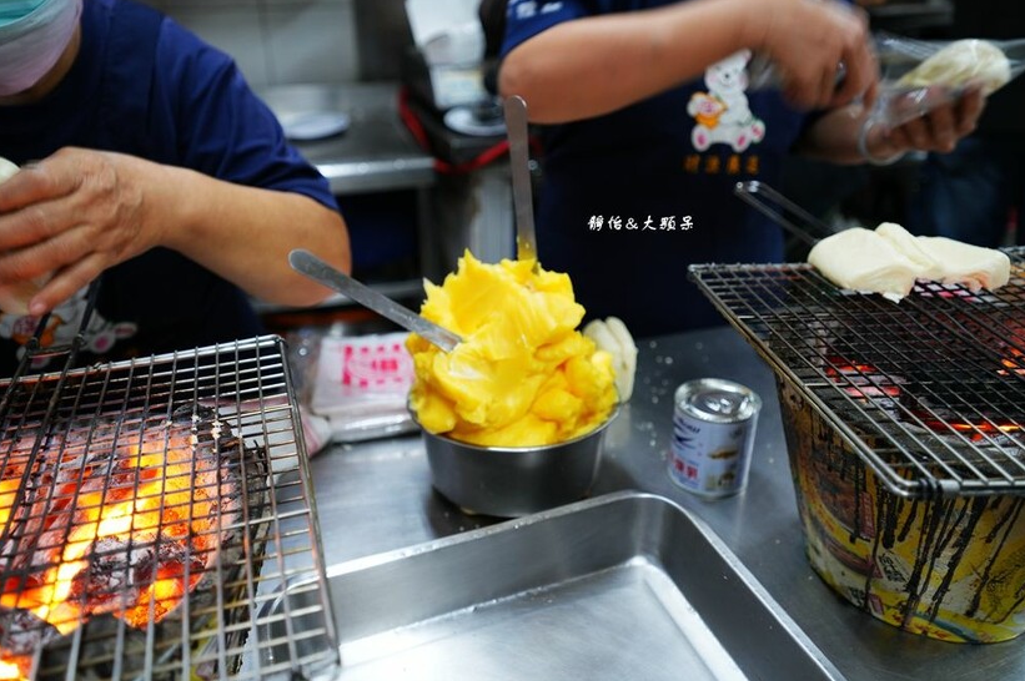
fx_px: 825
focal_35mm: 29
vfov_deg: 44.9
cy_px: 338
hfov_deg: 63.7
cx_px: 503
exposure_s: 1/30
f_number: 2.8
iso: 400
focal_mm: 28
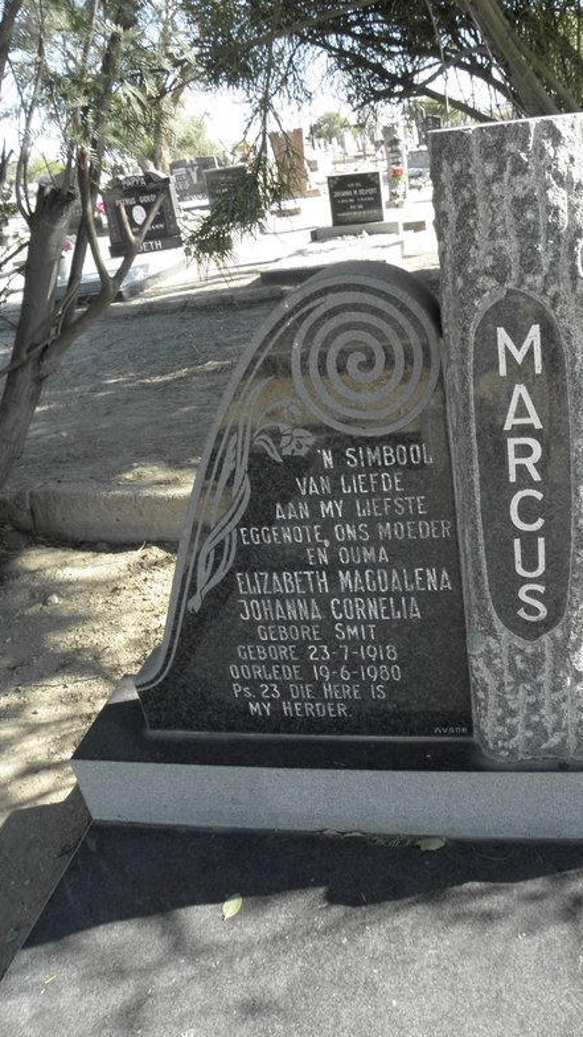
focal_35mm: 30
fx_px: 824
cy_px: 520
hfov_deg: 38.6
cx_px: 371
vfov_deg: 64.3
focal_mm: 4.83
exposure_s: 1/50
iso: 64
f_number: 5.6
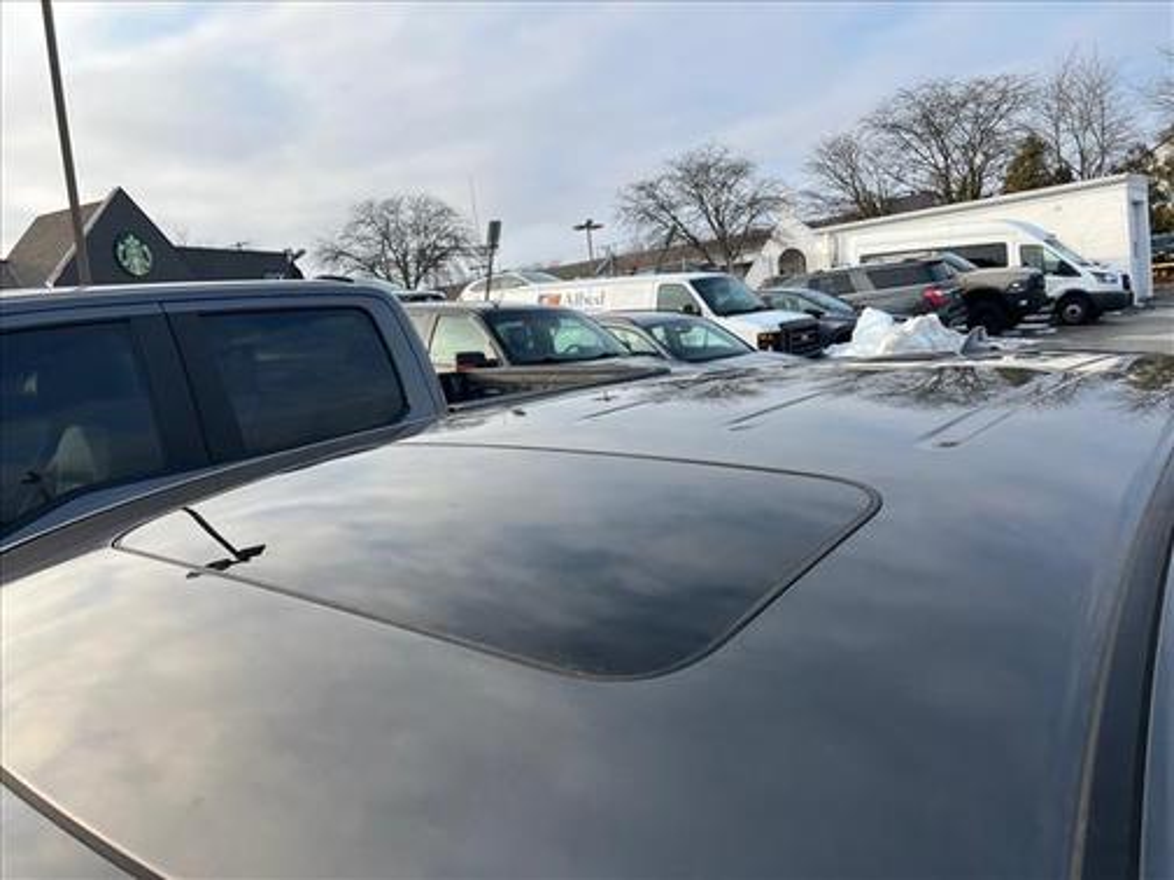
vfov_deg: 53.1
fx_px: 882
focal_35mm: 26
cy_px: 440
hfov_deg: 67.3
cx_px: 587
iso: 50
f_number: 1.5
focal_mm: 5.7
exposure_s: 1/1779
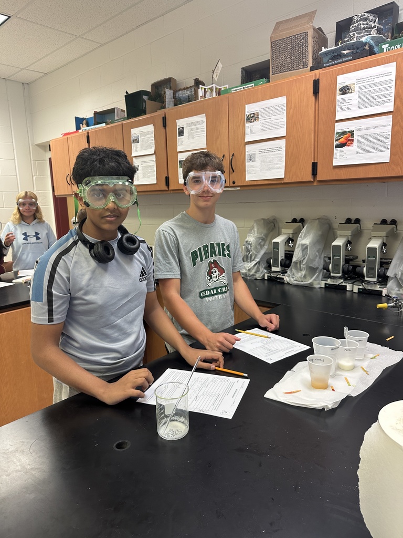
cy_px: 269
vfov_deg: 71.6
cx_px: 202
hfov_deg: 56.8
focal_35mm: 24
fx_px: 373
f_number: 1.78
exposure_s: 1/60
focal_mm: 6.86
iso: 125
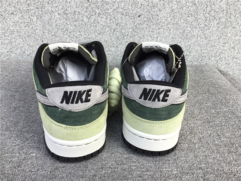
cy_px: 90
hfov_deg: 58.4
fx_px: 216
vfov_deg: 45.4
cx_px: 120
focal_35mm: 31
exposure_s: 1/251
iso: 25
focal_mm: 3.3
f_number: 2.4
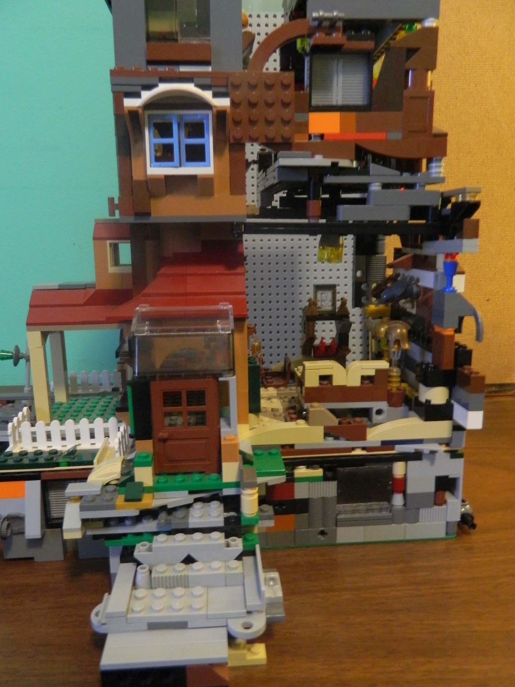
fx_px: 516
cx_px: 254
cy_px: 336
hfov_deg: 53.1
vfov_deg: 67.3
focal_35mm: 26
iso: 400
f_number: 3.1
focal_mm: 4.5
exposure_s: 1/13
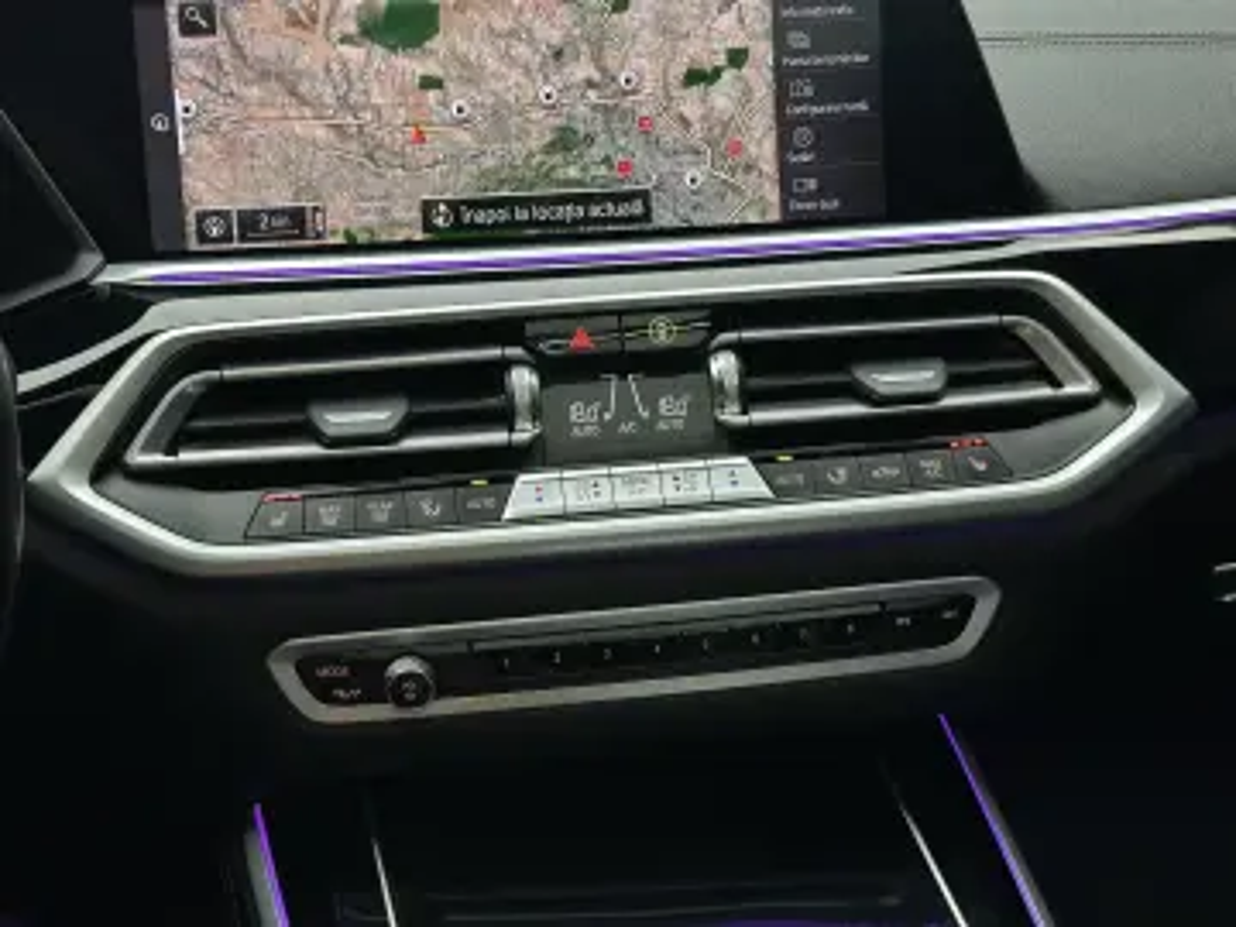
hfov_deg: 39.7
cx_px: 618
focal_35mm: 48
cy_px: 464
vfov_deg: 30.3
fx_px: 1714
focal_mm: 6.86
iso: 125
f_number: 1.78
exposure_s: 1/51
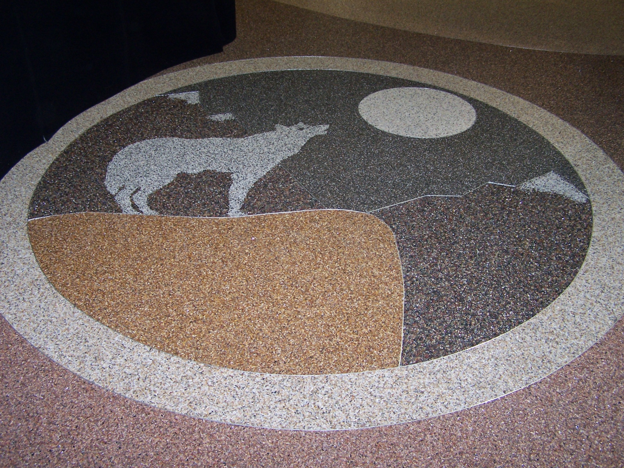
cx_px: 312
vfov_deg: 37.7
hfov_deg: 49.0
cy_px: 234
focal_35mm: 38
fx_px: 685
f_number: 2.8
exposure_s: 1/60
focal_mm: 6.3
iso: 140
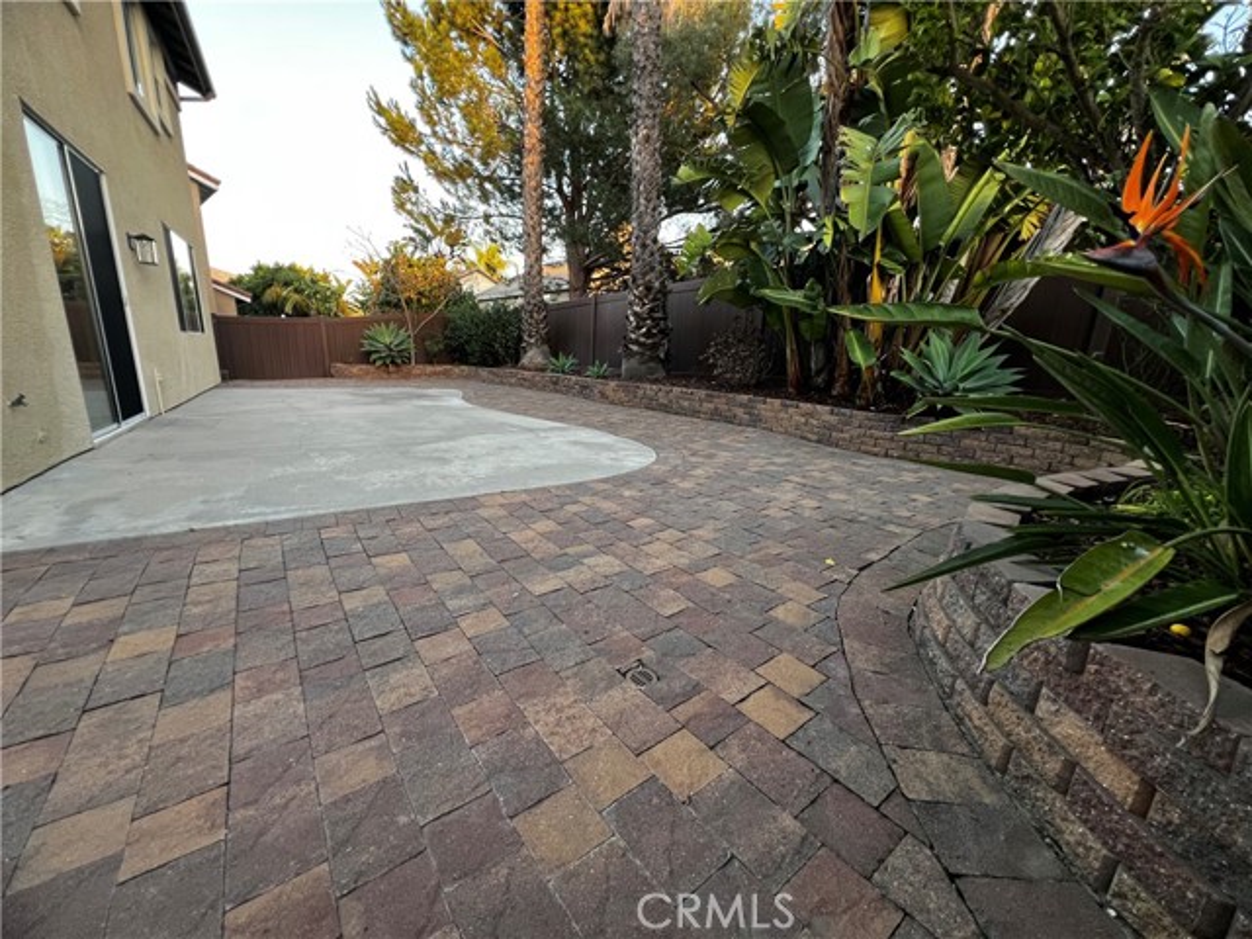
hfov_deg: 106.2
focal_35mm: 13
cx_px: 626
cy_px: 470
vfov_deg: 89.9
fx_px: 470
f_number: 1.8
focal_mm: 1.57
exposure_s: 1/99
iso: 160
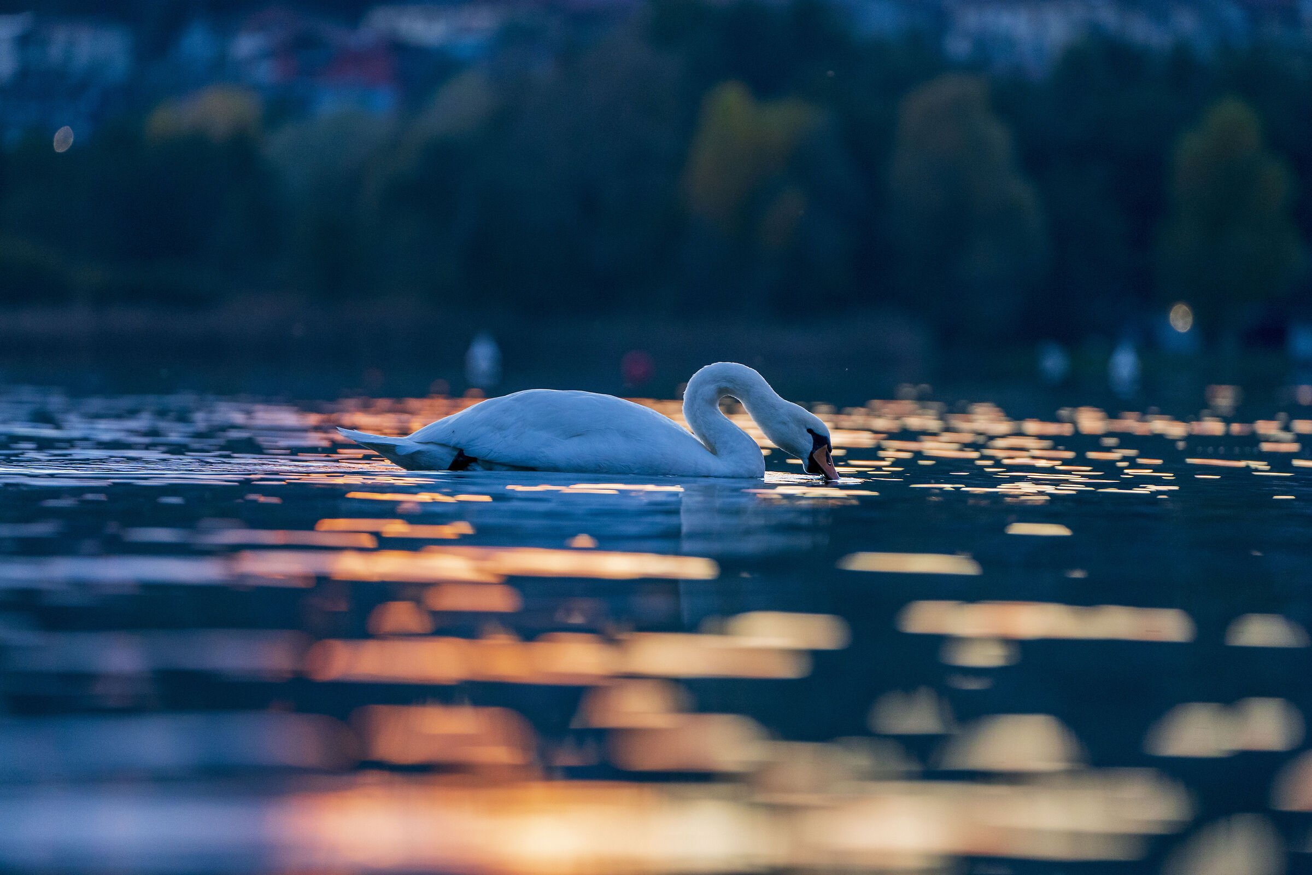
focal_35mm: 312
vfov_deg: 4.4
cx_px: 656
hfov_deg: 6.6
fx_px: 11370
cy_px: 438
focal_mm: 312
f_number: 5.6
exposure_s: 1/250
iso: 3200
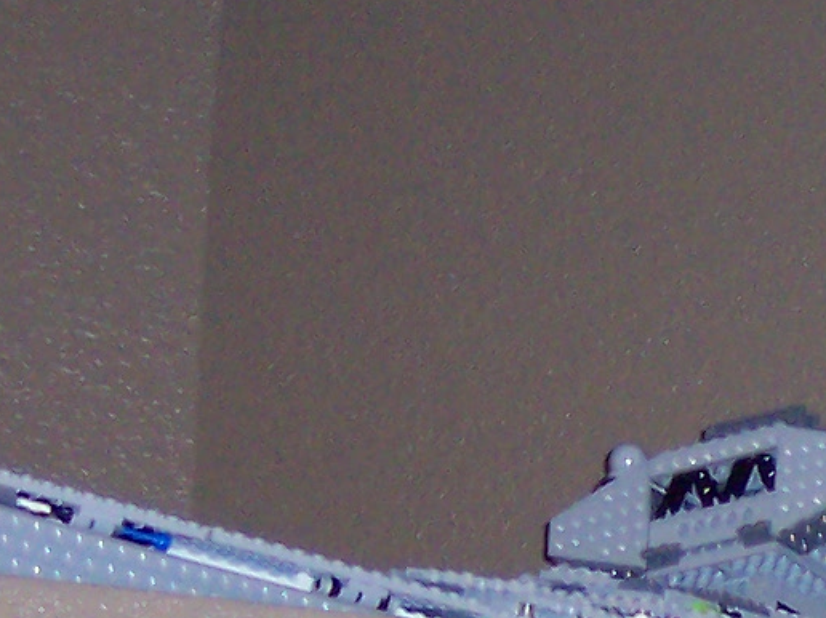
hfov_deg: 7.4
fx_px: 6079
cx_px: 1686
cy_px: 1010
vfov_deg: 5.7
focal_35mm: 255
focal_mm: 10.7
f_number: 3.4
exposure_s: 1/30
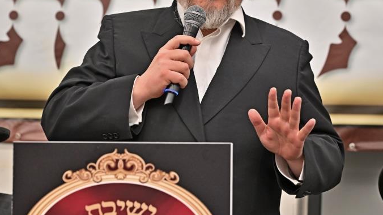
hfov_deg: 18.0
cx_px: 191
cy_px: 87
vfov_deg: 10.2
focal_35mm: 119
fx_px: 1208
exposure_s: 1/160
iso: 800
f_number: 4
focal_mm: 75
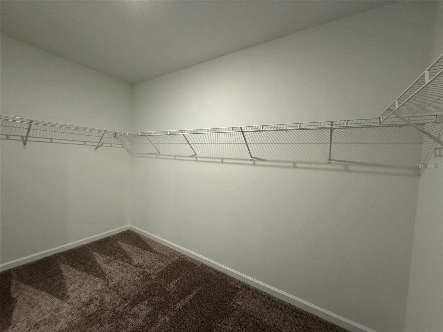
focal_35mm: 14
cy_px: 166
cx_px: 222
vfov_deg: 85.7
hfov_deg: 102.1
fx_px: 179
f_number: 2.2
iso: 250
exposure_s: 1/60
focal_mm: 2.22
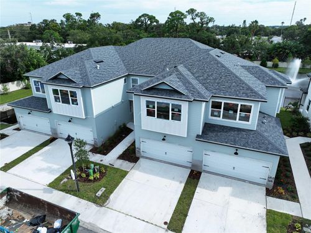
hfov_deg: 71.6
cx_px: 156
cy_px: 116
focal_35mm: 24
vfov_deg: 56.7
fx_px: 215
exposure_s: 1/240
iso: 100
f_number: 3.2
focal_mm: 12.29
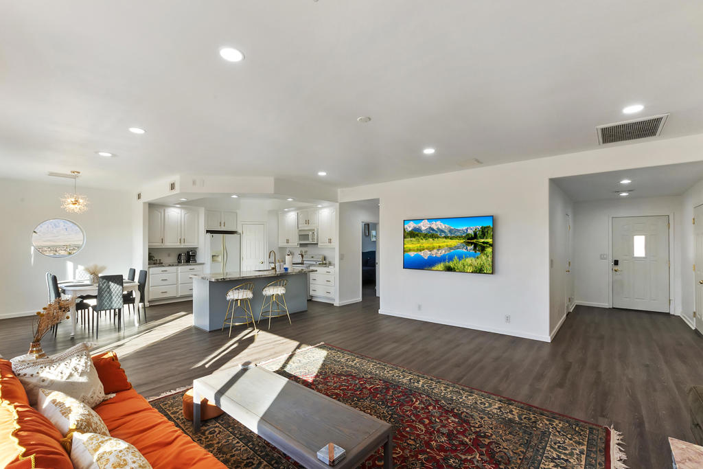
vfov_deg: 77.3
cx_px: 352
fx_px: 293
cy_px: 234
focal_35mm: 15
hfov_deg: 100.4
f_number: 14
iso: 400
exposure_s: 1/30
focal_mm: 10
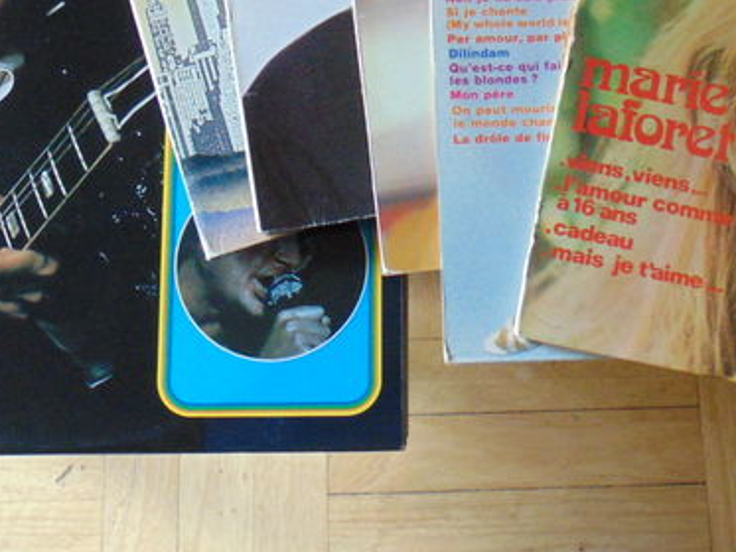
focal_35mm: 67
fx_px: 1425
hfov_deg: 28.9
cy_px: 30
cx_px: 452
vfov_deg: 21.3
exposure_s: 1/30
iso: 250
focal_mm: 4.5
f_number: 3
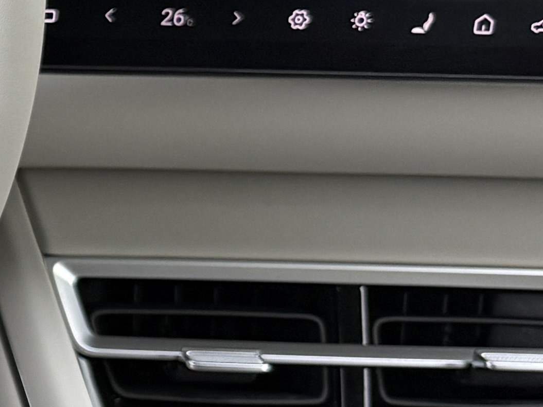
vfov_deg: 11.4
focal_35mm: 130
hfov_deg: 12.7
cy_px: 194
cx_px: -638
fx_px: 2039
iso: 160
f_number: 1.78
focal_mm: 6.76
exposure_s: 1/50
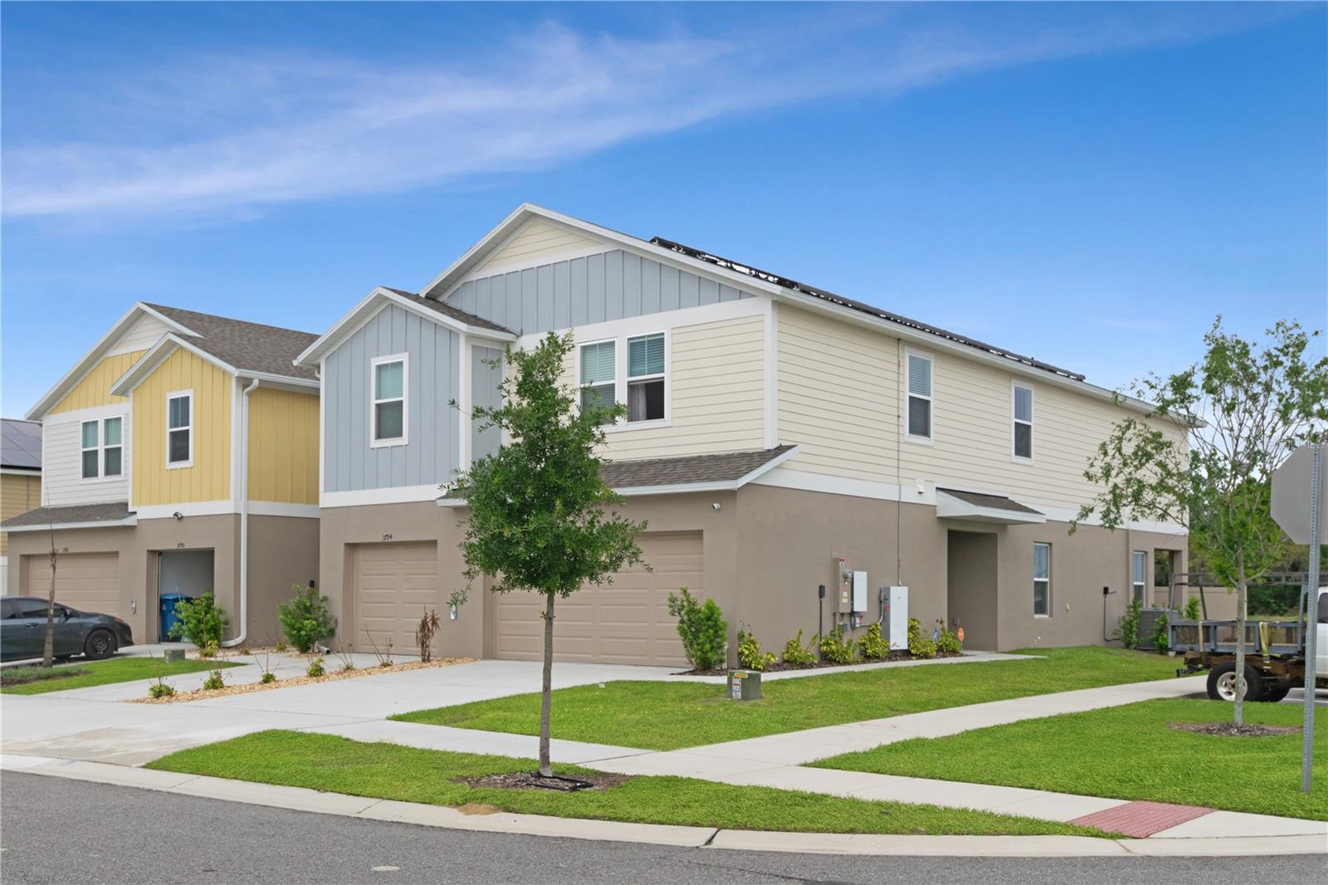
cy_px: 442
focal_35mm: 36
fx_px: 1328
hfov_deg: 53.1
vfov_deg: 36.9
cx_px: 664
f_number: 10
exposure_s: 1/500
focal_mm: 24
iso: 200
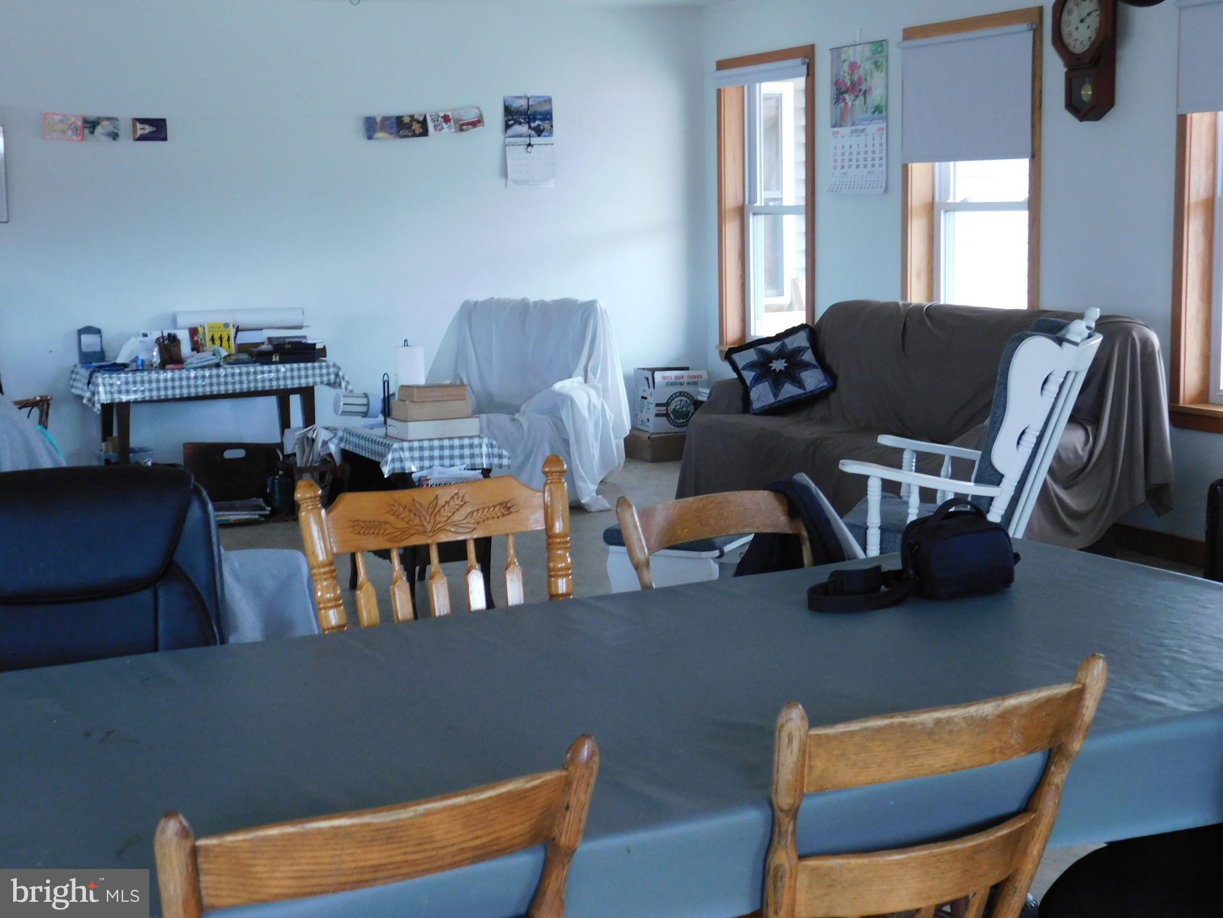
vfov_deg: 28.6
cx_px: 612
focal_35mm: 51
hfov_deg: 37.5
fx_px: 1802
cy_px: 459
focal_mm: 9
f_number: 3.8
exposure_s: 1/8
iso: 400
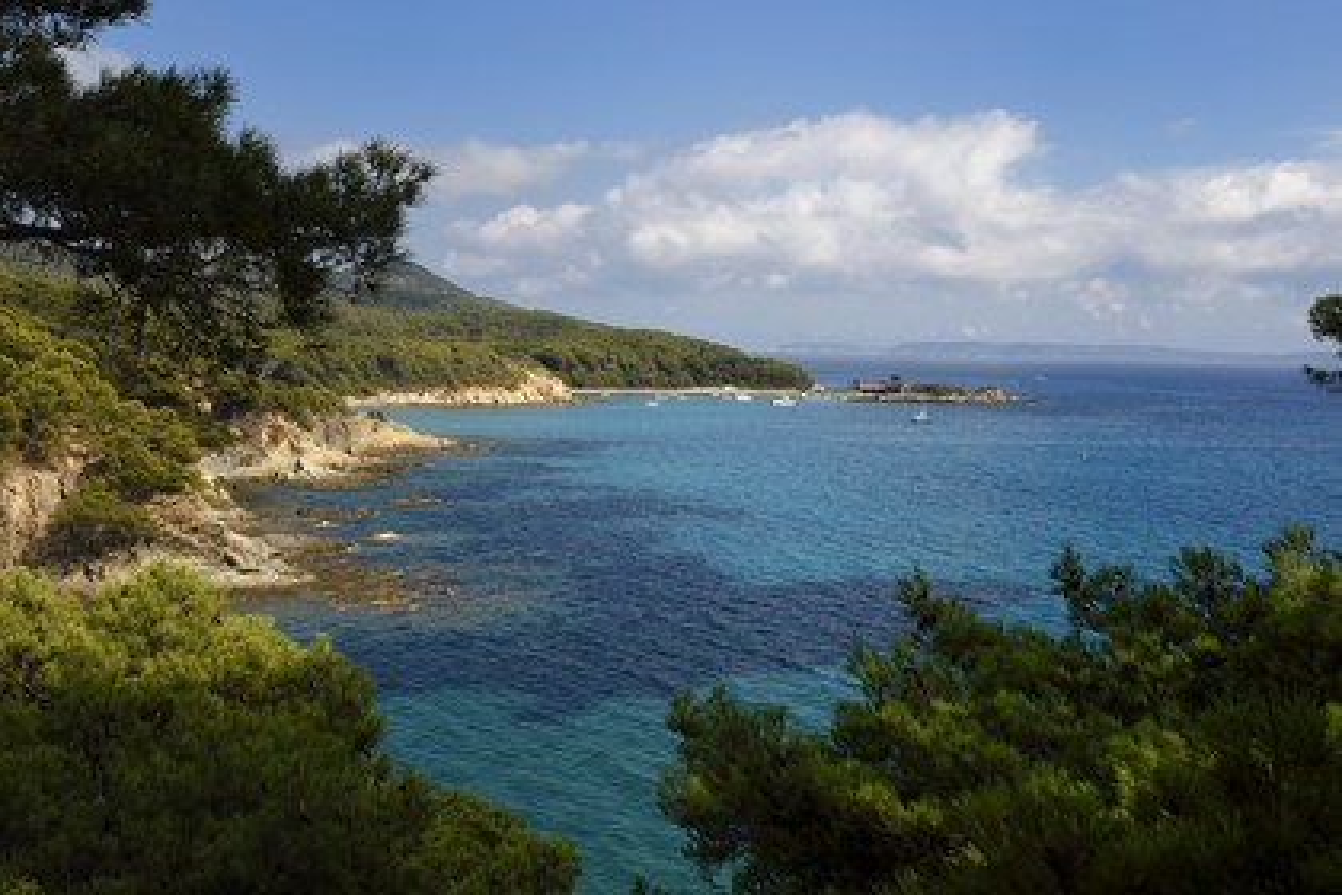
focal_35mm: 38
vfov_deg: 35.1
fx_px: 1416
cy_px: 448
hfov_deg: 50.7
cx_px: 671
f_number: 10
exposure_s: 1/200
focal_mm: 38
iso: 200
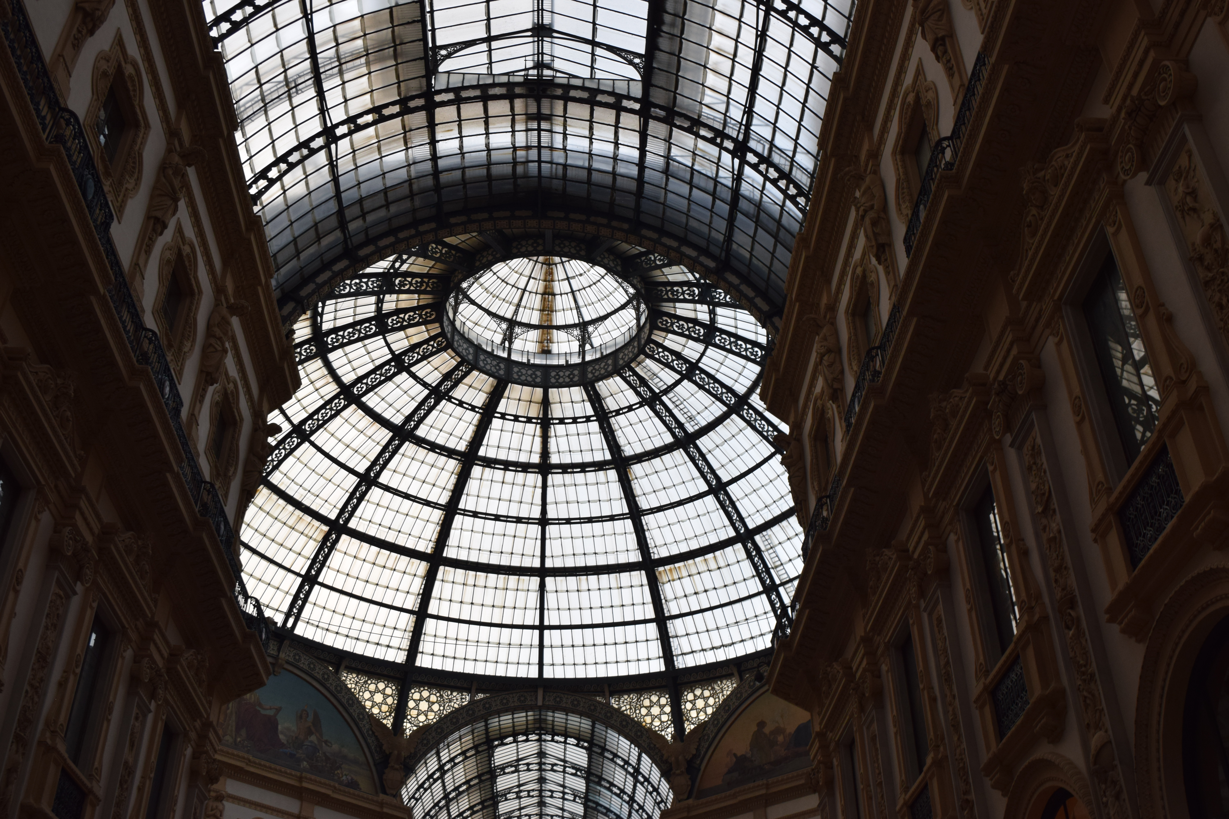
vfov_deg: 35.5
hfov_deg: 51.3
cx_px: 614
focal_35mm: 38
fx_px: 1280
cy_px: 410
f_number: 7.1
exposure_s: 1/200
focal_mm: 25
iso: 400
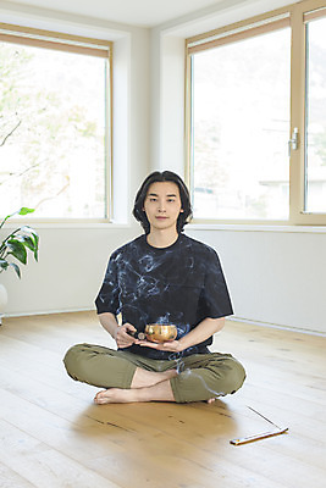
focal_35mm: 50
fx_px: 679
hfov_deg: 27.0
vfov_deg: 39.6
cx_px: 163
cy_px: 244
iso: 800
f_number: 4.5
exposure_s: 1/125
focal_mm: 50
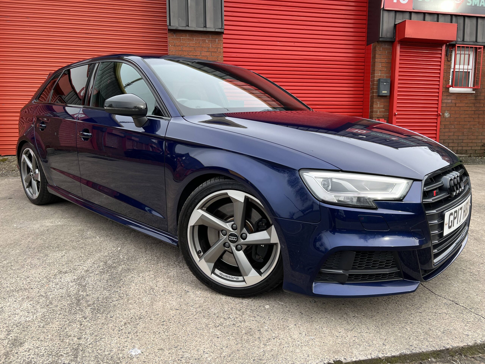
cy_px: 182
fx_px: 364
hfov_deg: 67.3
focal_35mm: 26
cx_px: 242
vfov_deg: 53.1
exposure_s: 1/418
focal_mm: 5.7
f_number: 1.5
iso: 50
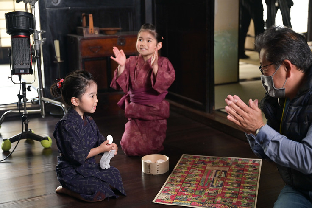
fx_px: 450
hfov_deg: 38.2
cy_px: 104
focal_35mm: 52
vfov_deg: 26.0
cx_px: 156
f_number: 2.8
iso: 2000
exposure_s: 1/400
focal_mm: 52
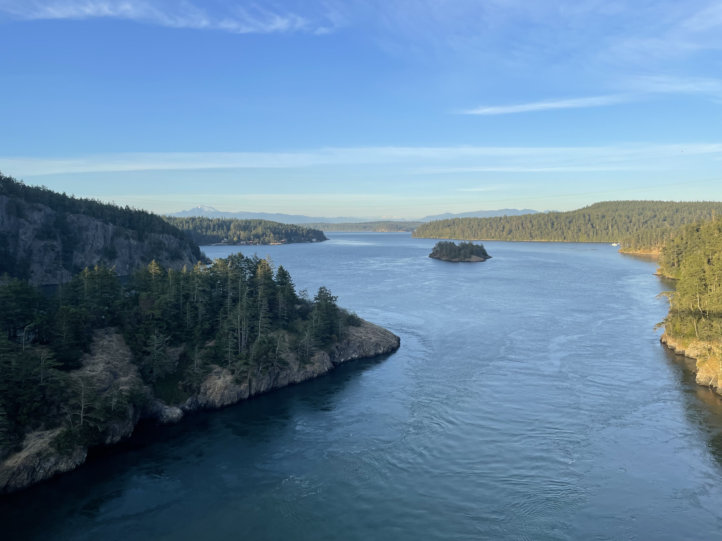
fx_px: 542
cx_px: 361
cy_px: 270
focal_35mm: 26
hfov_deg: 67.3
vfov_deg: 53.1
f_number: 1.6
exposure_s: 1/1319
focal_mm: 4.2
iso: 32
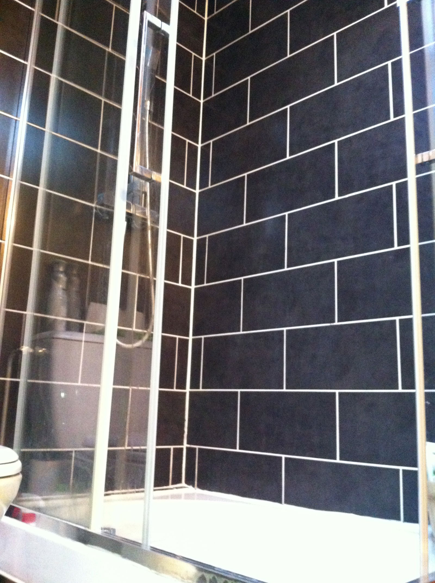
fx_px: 588
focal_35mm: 35
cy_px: 292
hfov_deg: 40.6
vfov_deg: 52.7
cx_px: 218
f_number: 2.8
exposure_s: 1/15
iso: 640
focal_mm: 3.85
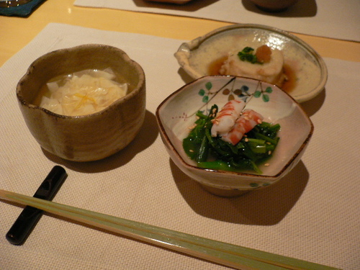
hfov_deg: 52.6
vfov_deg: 40.7
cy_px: 135
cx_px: 180
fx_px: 364
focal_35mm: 35
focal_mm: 5.8
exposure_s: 1/8
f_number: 2.8
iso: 200
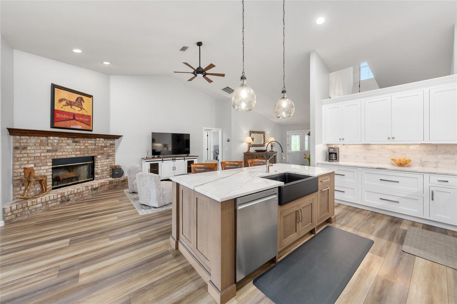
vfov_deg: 85.4
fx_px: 165
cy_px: 152
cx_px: 228
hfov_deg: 108.3
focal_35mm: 13
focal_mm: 13
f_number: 7.1
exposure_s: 1/10
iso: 400
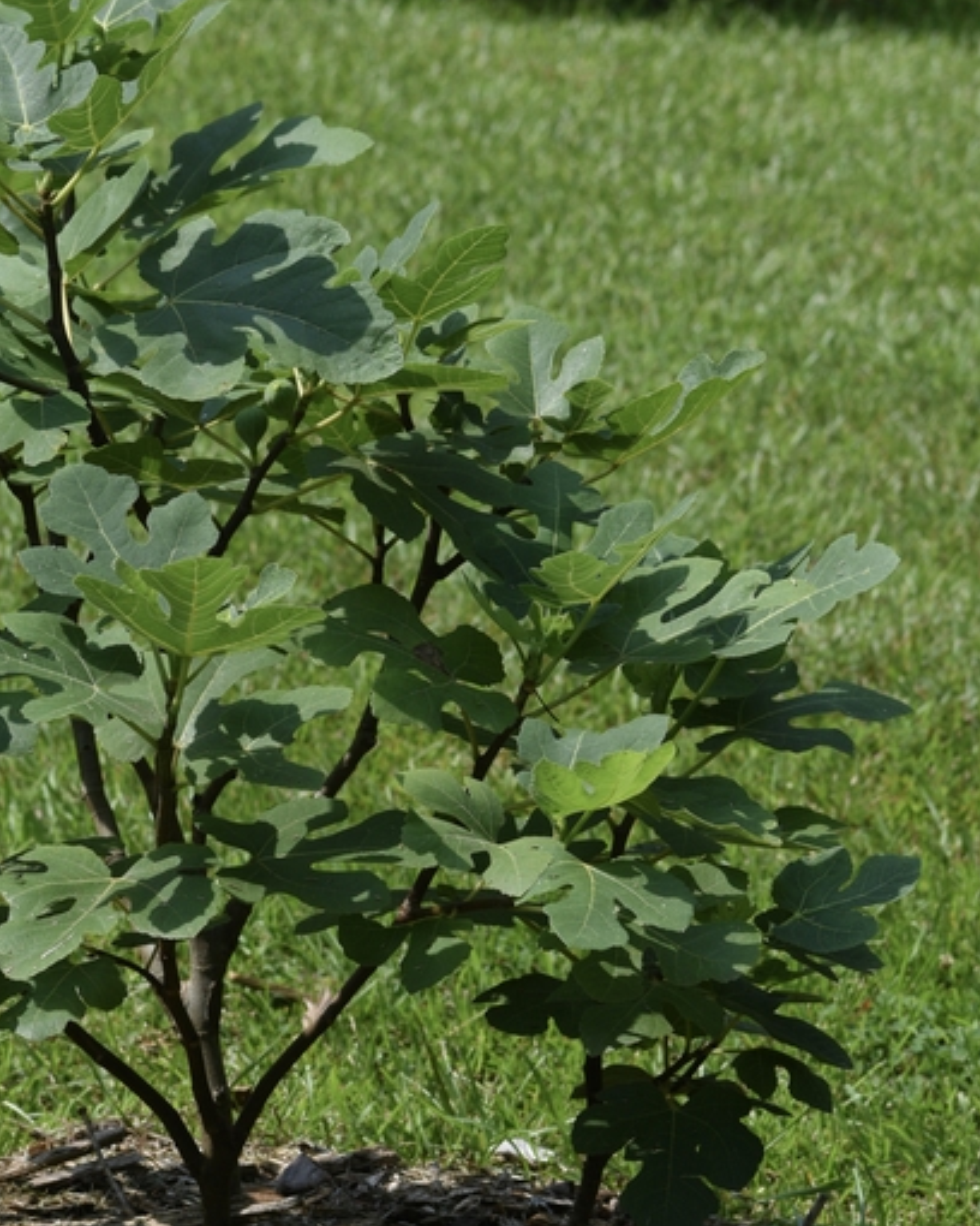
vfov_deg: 9.8
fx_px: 7179
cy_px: 642
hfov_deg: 7.8
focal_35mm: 198
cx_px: 229
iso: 280
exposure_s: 1/1000
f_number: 6.3
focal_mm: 70
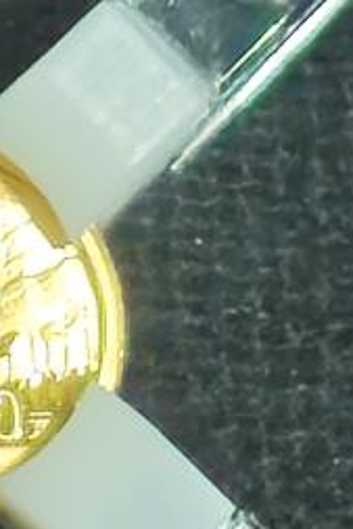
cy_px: -194
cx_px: -46
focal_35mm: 792
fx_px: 11632
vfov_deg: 2.6
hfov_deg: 1.7
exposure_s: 1/365
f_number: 1.5
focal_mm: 4.94
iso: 50
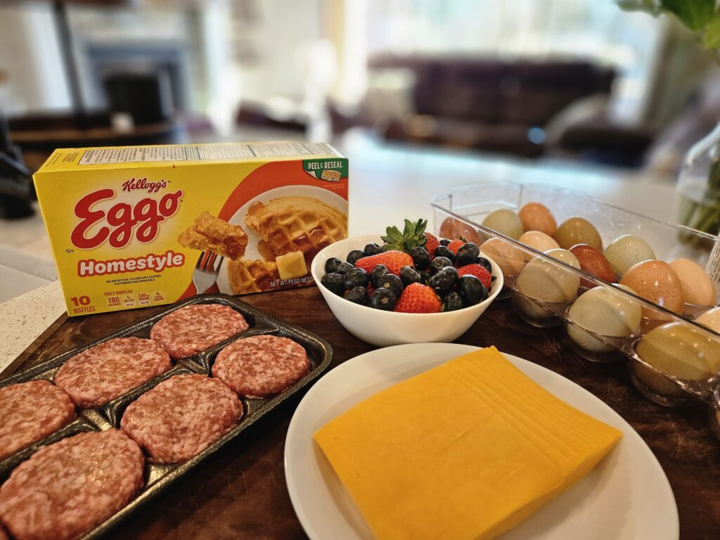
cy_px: 270
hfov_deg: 73.9
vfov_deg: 58.9
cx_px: 360
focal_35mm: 23
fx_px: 478
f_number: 1.8
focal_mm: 5.4
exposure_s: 1/120
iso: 160
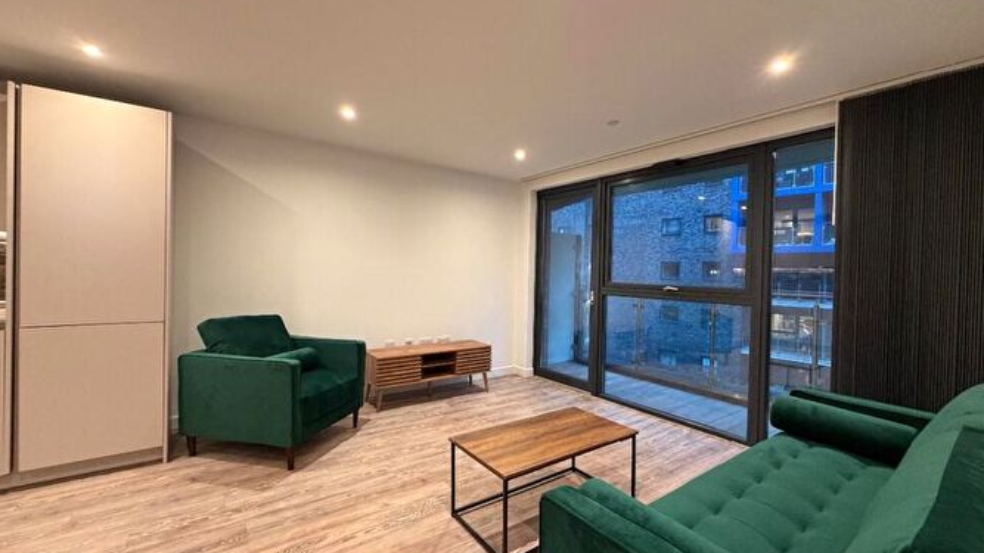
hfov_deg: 99.4
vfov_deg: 67.1
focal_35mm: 16
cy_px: 274
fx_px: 417
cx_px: 503
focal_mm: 2.22
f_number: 2.2
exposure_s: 1/50
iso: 320
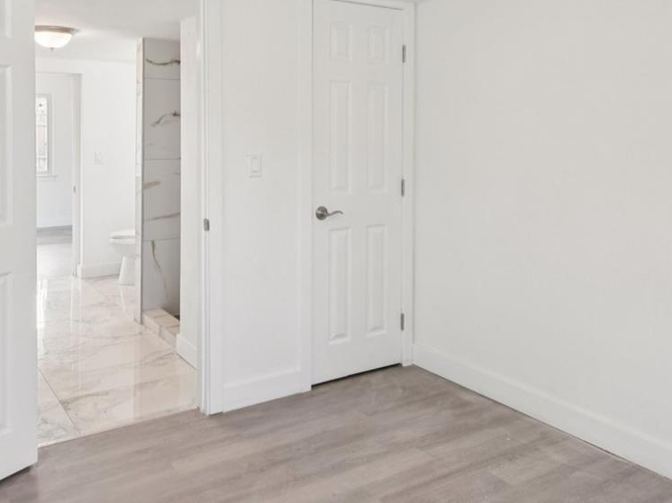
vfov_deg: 42.3
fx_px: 640
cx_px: 331
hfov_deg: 55.4
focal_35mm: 33
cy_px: 164
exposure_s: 1/40
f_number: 8
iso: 400
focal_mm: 16
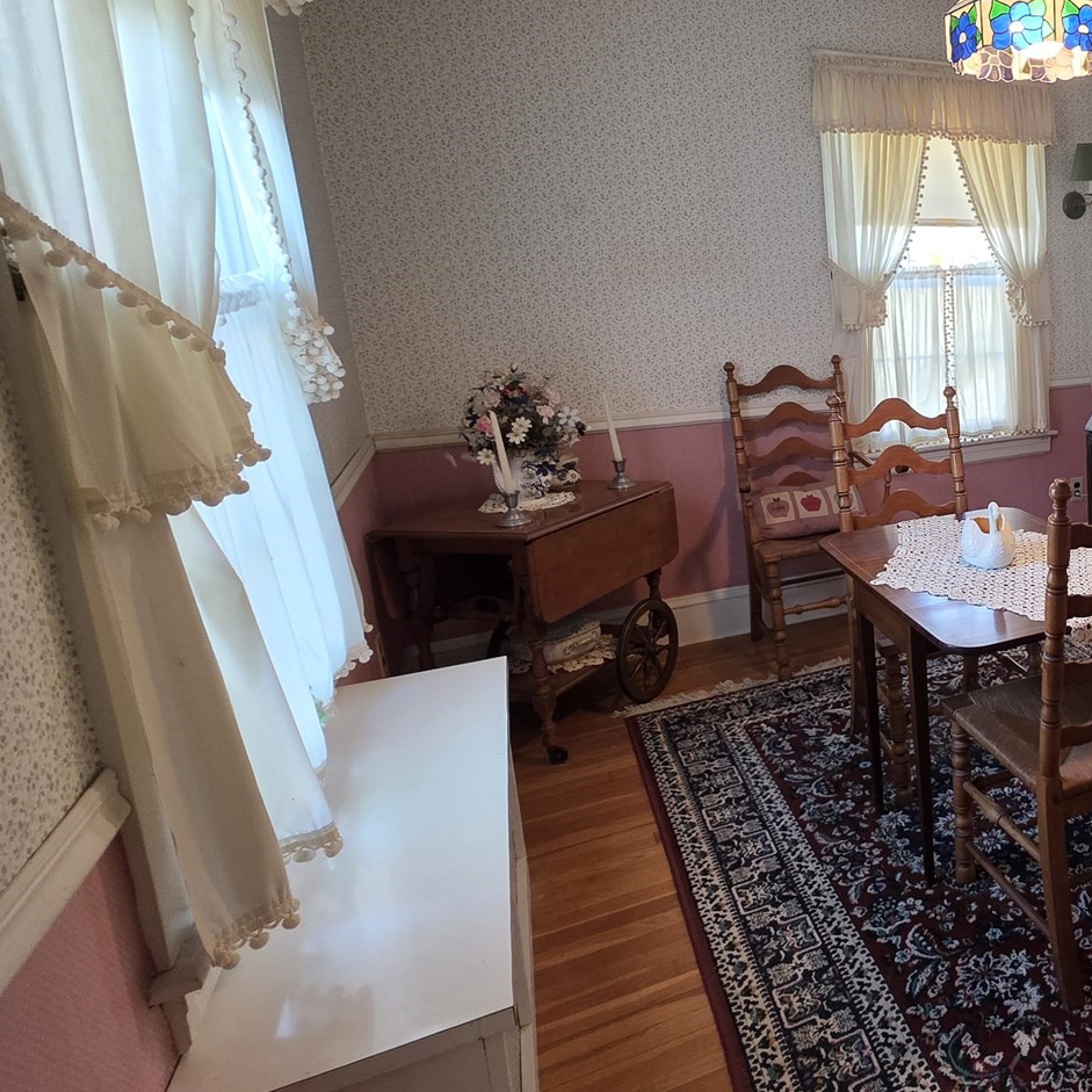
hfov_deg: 51.3
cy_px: 464
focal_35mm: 25
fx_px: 892
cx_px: 1078
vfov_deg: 62.6
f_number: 1.9
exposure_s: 1/60
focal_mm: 2.2
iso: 320
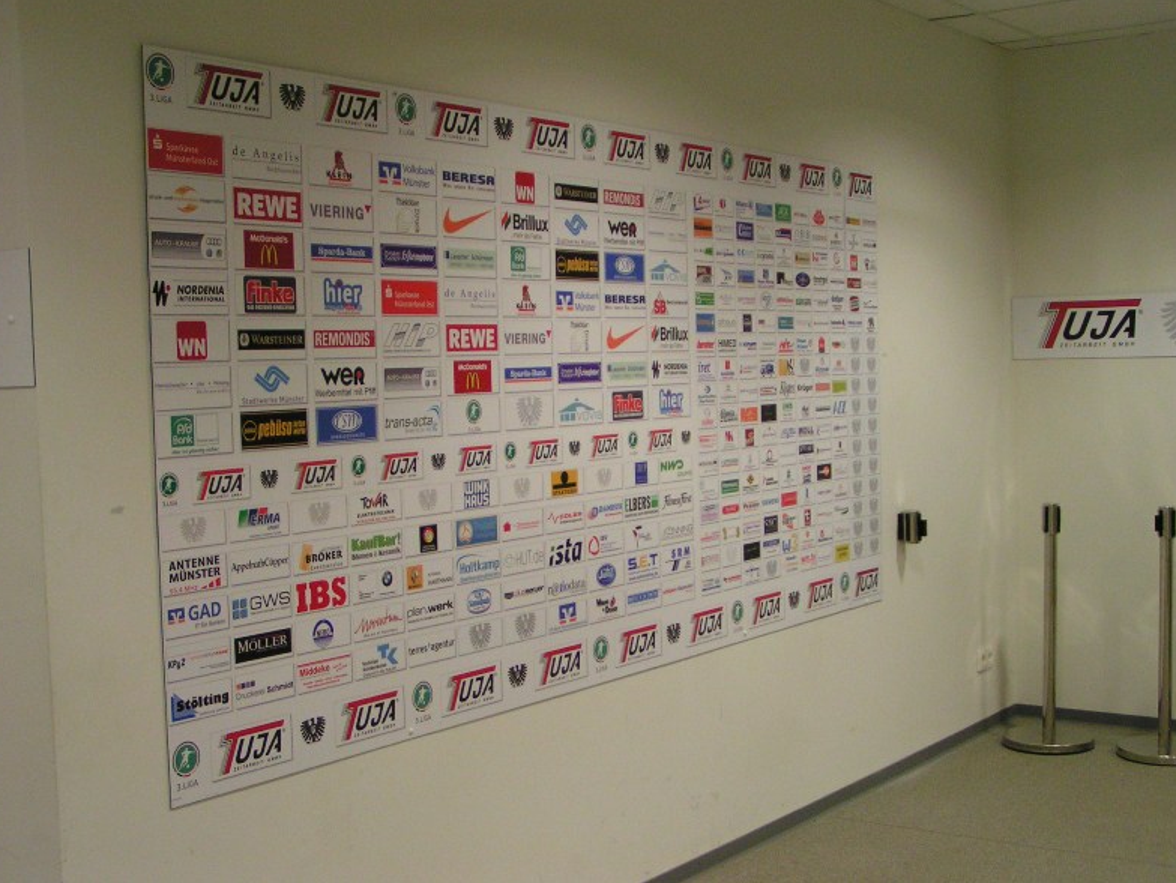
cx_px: 580
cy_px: 435
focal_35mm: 48
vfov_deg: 30.3
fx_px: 1631
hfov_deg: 39.6
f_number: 2.8
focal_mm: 7.3
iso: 200
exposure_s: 1/50
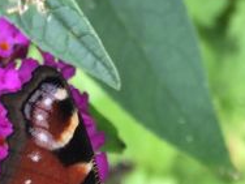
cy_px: 328
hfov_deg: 12.8
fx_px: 1090
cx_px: 151
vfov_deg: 9.2
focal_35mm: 154
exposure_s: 1/100
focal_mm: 4.15
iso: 32
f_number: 2.2
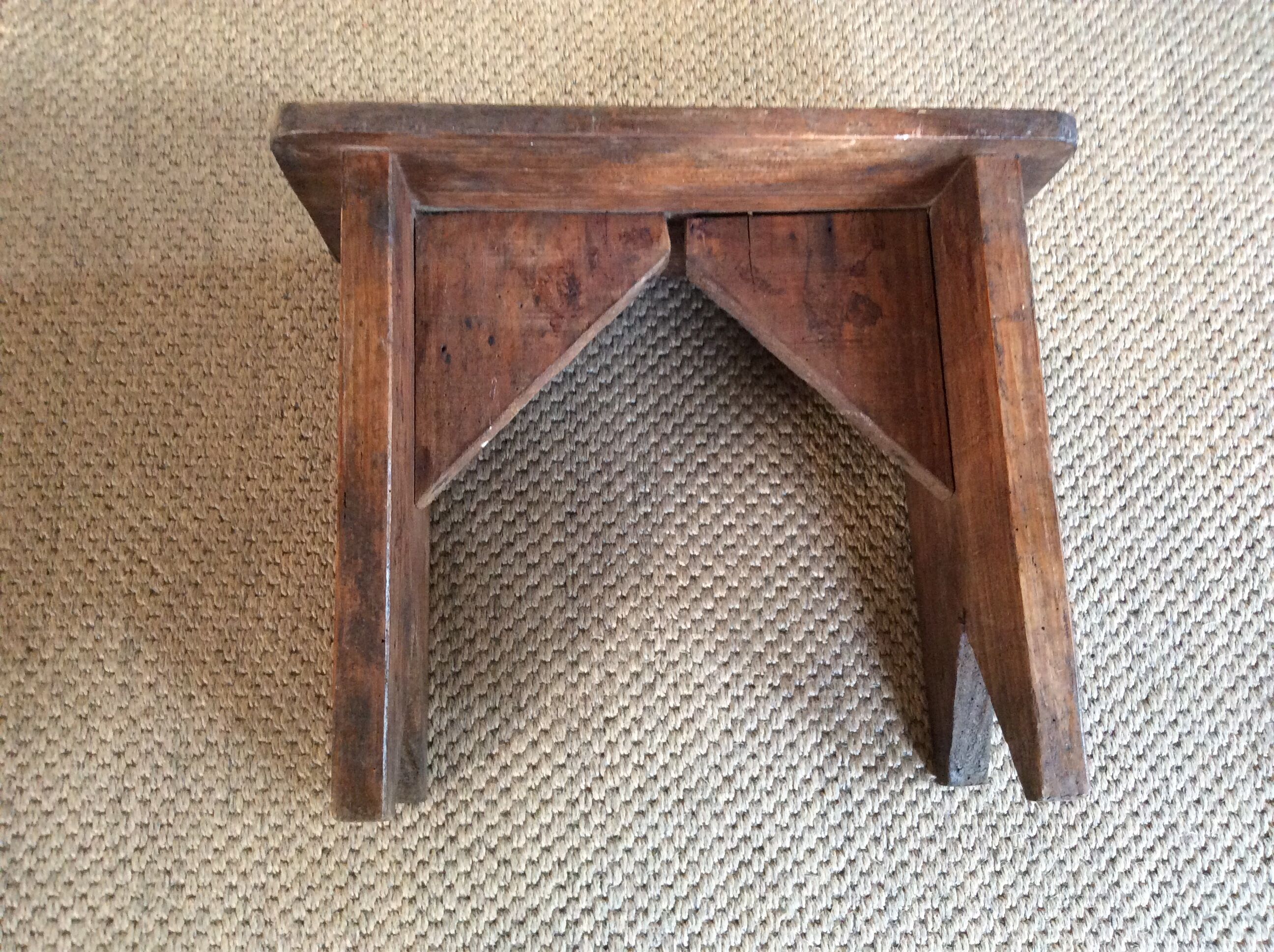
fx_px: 1176
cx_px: 637
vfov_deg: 44.1
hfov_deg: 56.9
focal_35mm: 32
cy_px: 476
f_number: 2.4
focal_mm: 3.3
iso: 200
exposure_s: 1/25
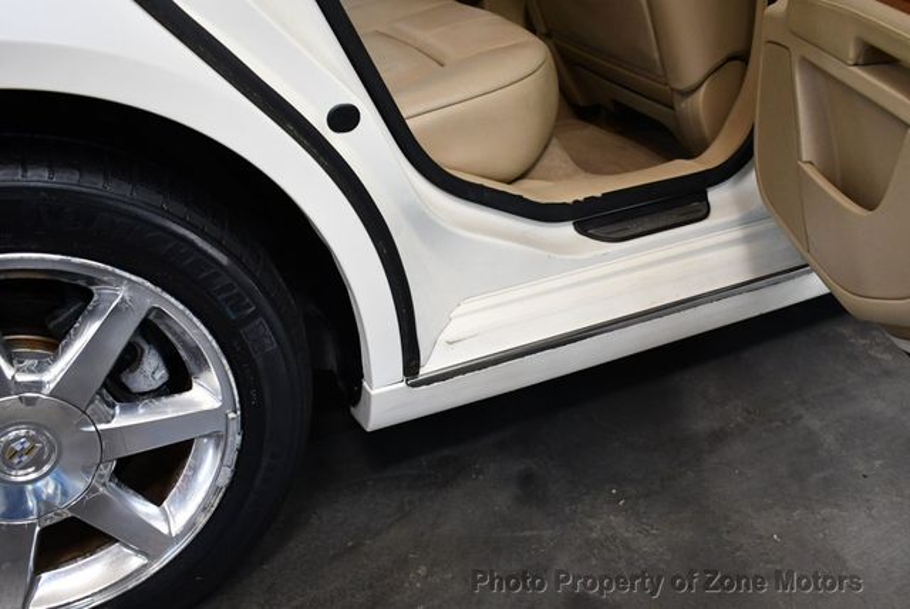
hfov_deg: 53.1
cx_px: 455
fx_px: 911
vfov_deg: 36.9
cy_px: 304
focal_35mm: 36
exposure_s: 1/125
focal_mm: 18
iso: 1100
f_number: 3.5
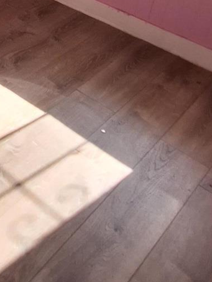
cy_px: -71
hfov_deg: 20.9
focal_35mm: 59
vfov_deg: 27.9
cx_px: -111
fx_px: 482
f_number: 2.2
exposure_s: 1/109
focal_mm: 1.74
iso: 40
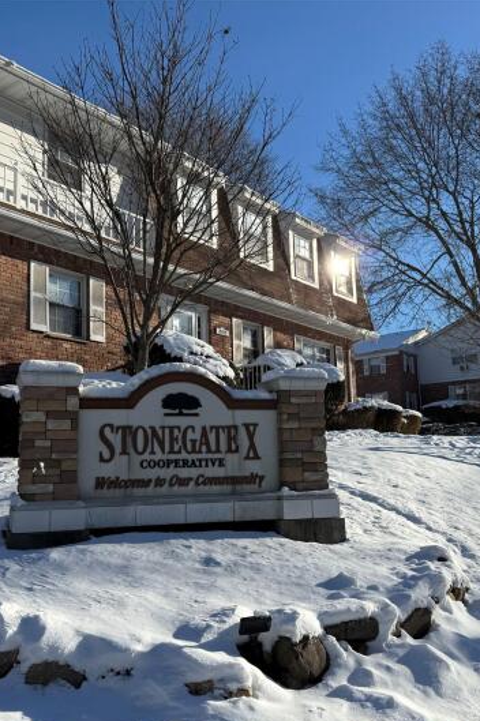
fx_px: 681
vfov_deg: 55.8
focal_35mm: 34
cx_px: 196
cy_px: 367
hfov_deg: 38.7
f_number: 1.78
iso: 80
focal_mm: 6.76
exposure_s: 1/5319
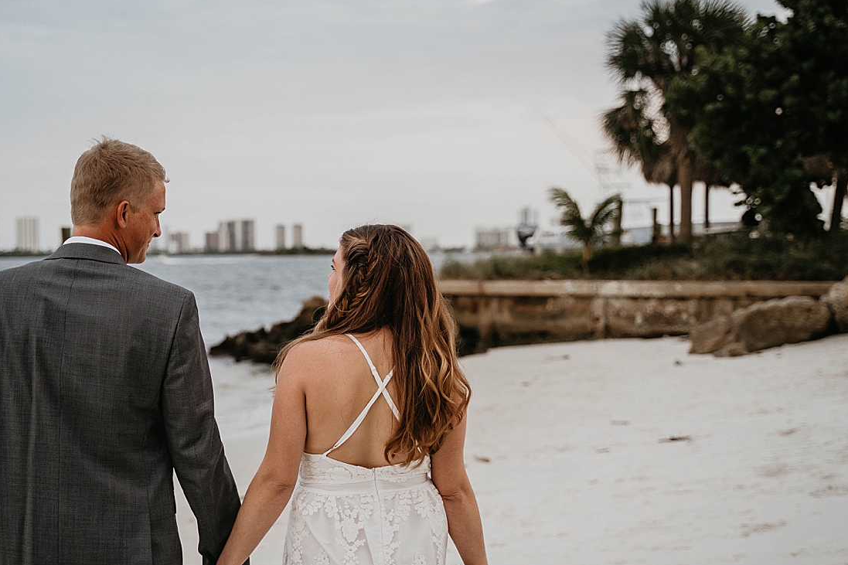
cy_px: 306
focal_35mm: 60
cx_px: 340
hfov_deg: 33.3
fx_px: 1413
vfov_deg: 22.6
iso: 640
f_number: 2.8
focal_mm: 47
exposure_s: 1/500
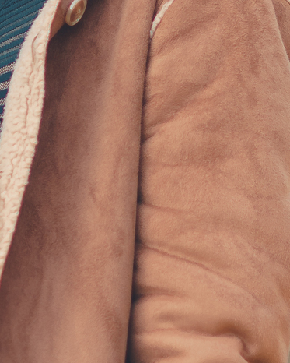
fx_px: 2917
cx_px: 3
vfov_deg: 7.1
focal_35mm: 272
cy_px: 199
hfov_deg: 5.7
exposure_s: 1/400
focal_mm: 50
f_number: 1.8
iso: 100
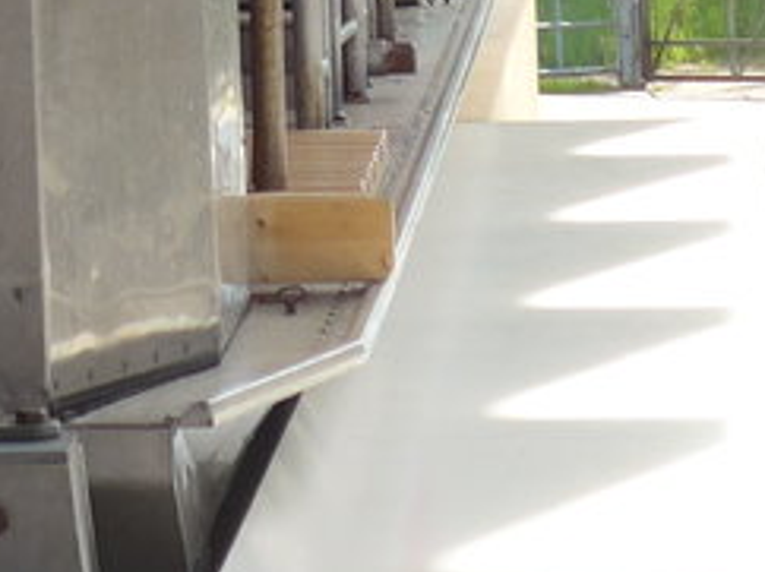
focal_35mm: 258
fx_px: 5696
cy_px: -540
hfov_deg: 7.5
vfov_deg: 5.6
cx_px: -563
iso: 80
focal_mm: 10.7
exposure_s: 1/250
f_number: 3.3
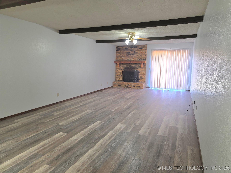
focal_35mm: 23
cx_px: 116
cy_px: 86
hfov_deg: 73.9
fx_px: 153
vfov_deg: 58.9
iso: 100
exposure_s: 1/60.2
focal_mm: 6.3
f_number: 1.7
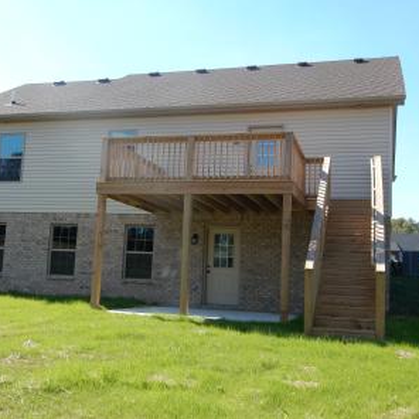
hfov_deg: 39.2
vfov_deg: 39.2
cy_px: 208
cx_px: 202
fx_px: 589
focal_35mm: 43
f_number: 4
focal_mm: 6.4
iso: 125
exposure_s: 1/500
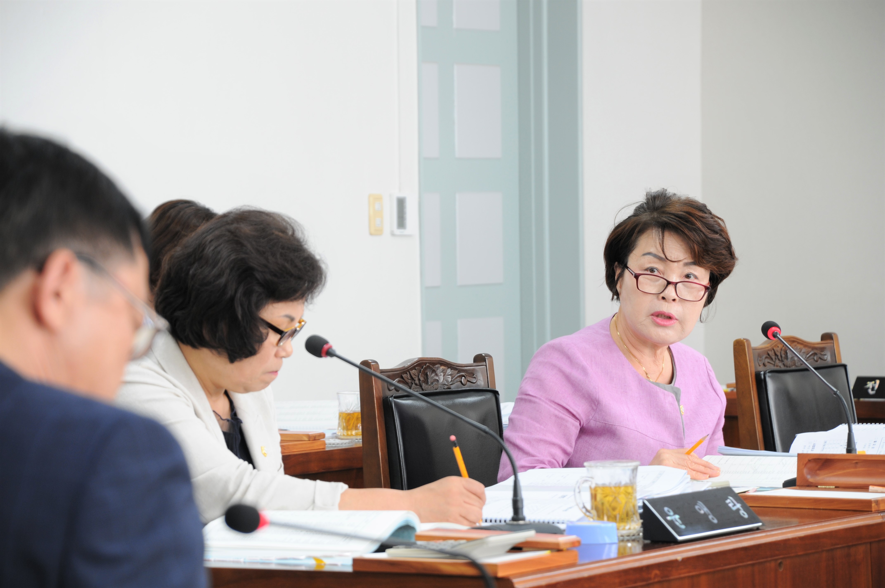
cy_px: 294
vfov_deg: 9.1
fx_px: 3683
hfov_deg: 13.7
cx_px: 442
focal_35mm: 150
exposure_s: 1/10
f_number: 5.6
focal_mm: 100
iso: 200
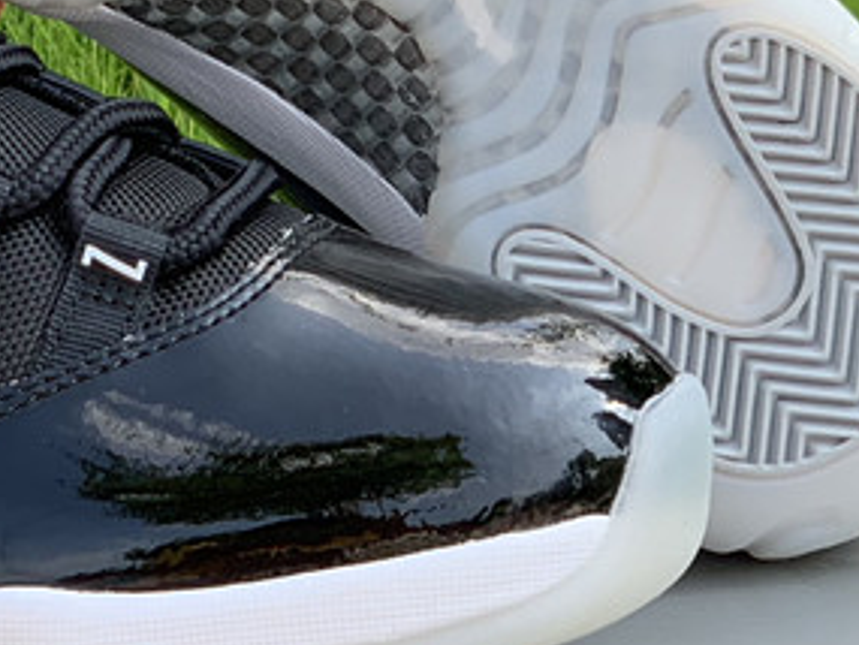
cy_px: 42
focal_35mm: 164
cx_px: -36
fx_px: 4071
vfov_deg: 9.0
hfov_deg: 11.9
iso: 16
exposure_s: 1/165
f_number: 2.4
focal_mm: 6
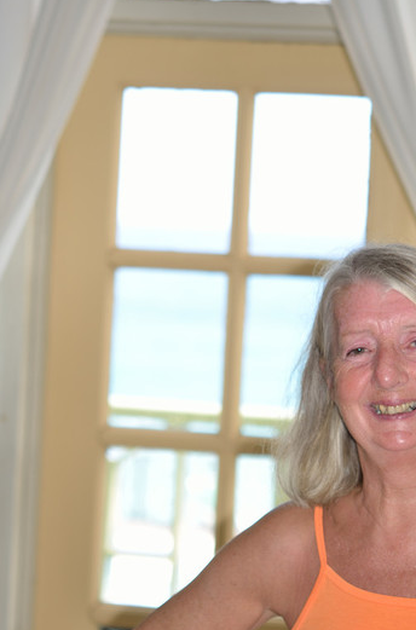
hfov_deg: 11.2
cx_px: 261
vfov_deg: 16.9
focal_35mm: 121
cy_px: 408
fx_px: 2111
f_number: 3.2
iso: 100
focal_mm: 60
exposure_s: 1/160
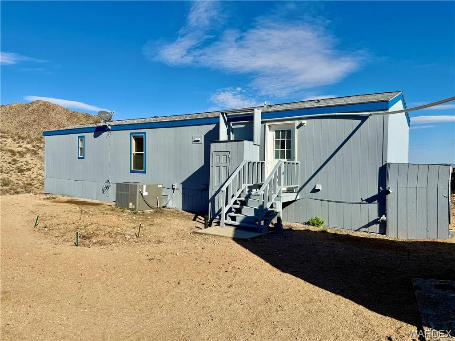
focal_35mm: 24
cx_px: 228
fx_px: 315
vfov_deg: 56.8
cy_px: 170
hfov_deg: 71.6
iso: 80
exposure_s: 1/9091
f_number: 1.78
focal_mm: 6.76
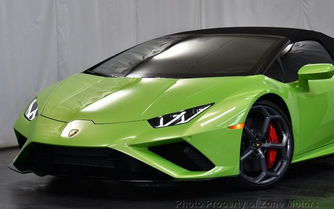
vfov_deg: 11.6
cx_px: 168
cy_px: 101
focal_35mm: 113
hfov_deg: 18.4
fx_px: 1029
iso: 800
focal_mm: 55
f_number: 5.6
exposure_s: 1/200
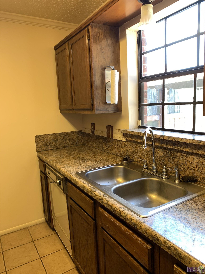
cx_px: 102
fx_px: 205
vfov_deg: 67.3
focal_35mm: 26
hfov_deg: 53.1
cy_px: 137
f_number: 1.8
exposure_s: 1/60
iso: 64
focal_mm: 4.25
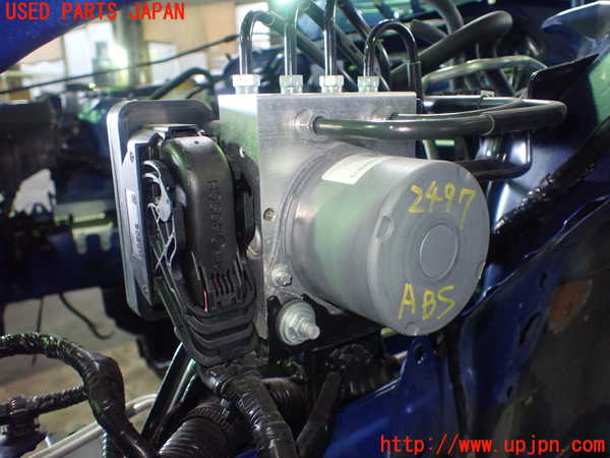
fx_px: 529
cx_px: 305
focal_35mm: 30
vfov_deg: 46.8
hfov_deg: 60.0
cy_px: 229
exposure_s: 1/80
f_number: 2.3
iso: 800
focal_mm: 5.4
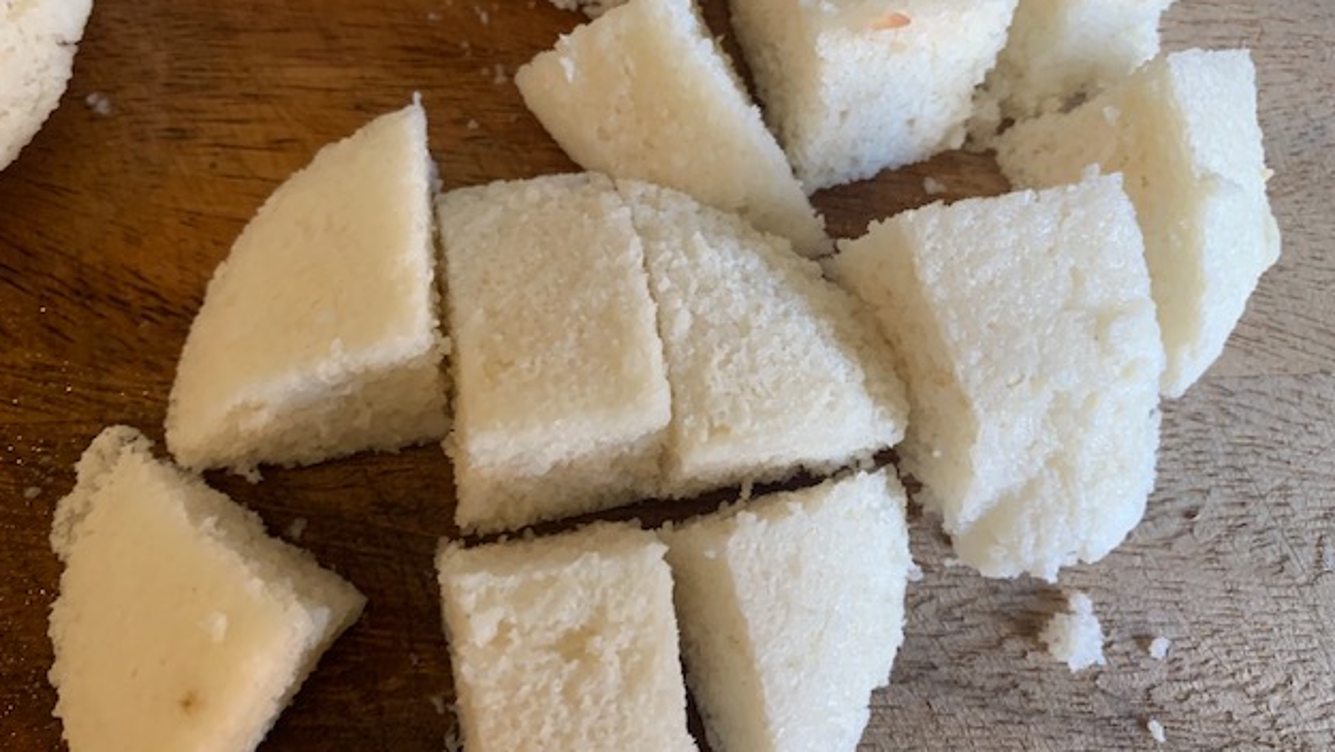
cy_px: 331
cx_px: 654
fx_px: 1027
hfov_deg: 66.0
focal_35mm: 29
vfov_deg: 40.2
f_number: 1.8
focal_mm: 4.25
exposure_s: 1/60
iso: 125
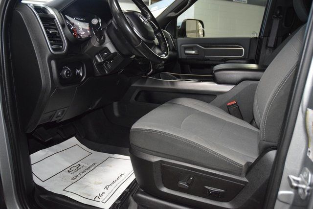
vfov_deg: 48.0
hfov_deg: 67.4
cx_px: 156
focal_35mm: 27
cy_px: 104
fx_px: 235
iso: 2800
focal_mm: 18
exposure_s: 1/100
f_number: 3.5
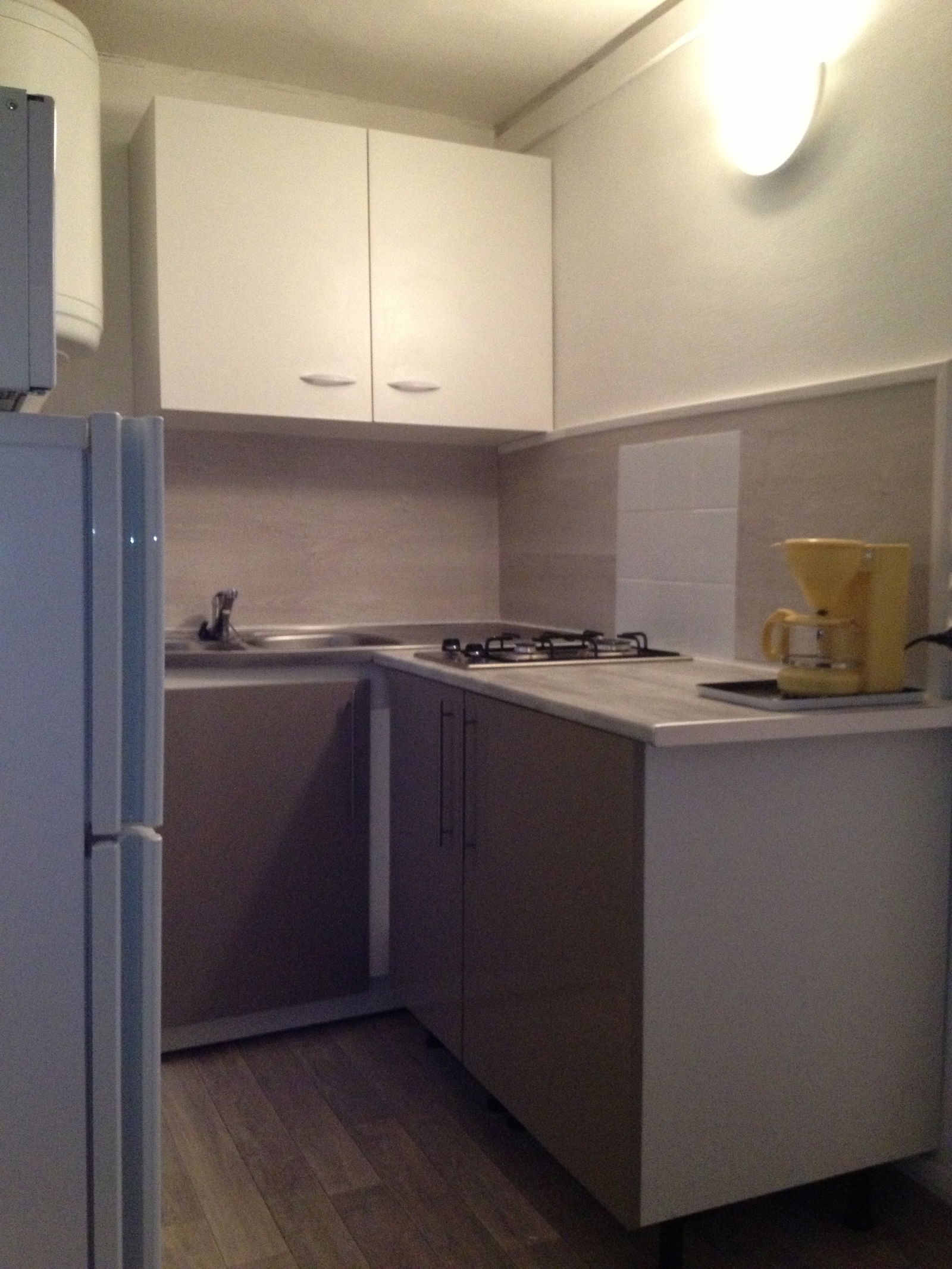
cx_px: 476
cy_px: 634
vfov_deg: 52.6
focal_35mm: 35
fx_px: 1283
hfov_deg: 40.7
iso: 500
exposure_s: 1/16
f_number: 2.4
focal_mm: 4.28
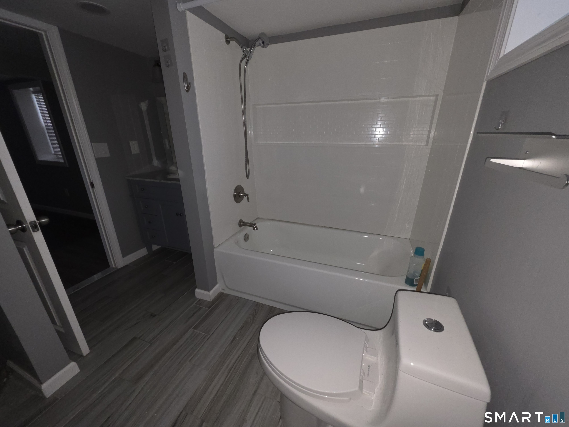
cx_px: 284
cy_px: 214
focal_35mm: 13
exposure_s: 1/44.5
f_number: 1.9
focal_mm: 2.2
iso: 200
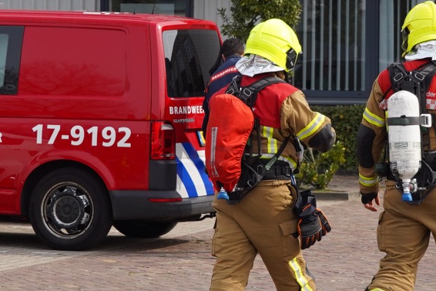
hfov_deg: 10.0
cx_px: 263
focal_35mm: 205
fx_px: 2482
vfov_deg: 6.7
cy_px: 74
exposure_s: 1/1600
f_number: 5
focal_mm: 58
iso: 500
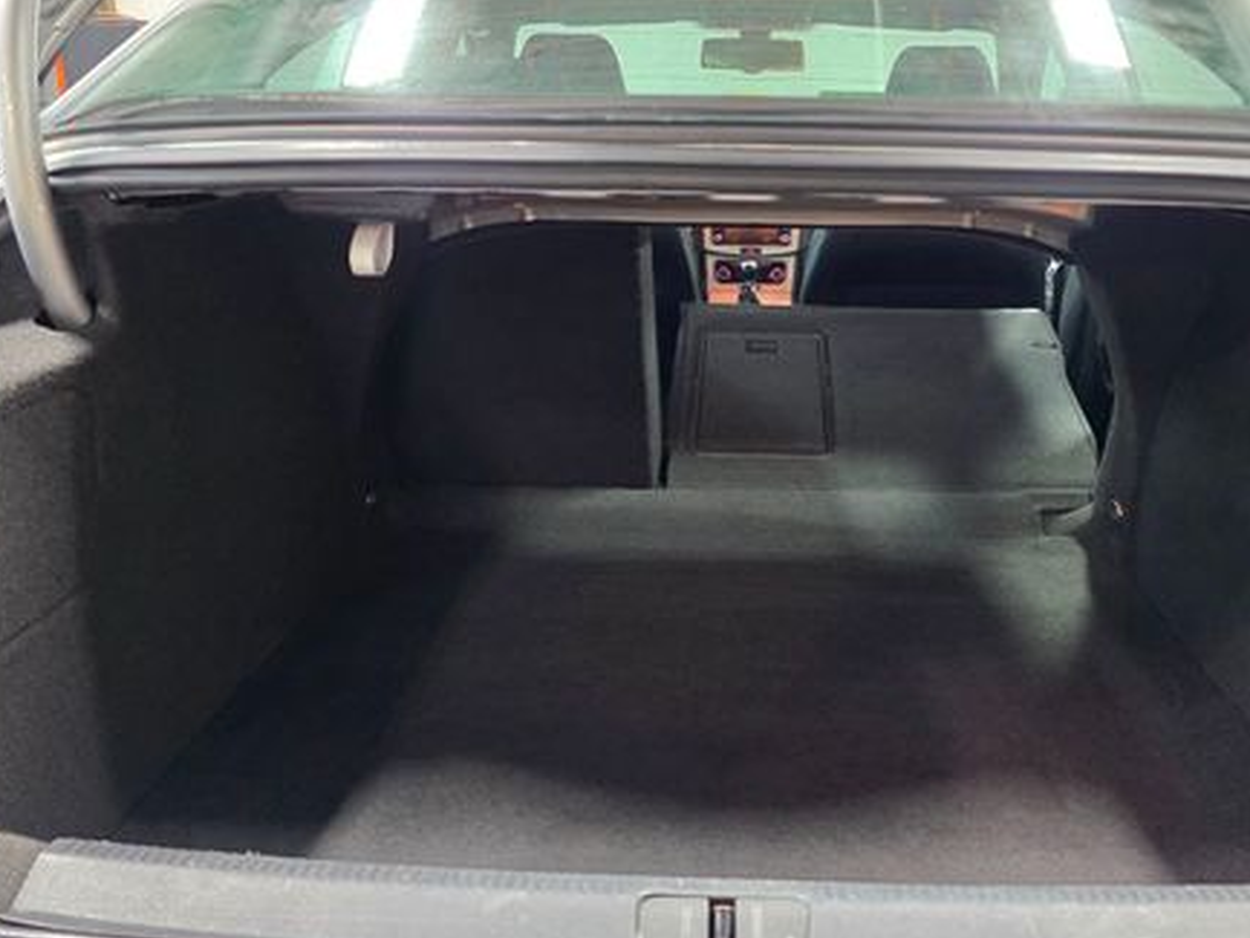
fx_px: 1228
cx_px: 745
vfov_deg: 41.7
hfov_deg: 53.6
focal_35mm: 34
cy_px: 548
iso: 1250
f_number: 1.7
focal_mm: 6.3
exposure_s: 1/120
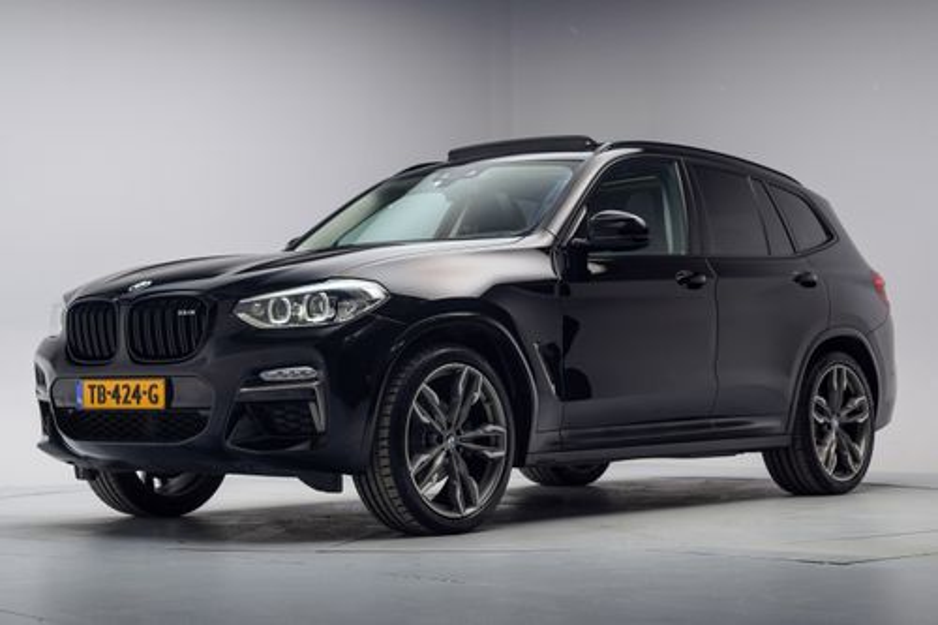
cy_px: 312
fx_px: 1302
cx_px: 469
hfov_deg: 39.6
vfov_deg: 27.0
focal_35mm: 50
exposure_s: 1/13
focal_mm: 50
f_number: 4
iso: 100
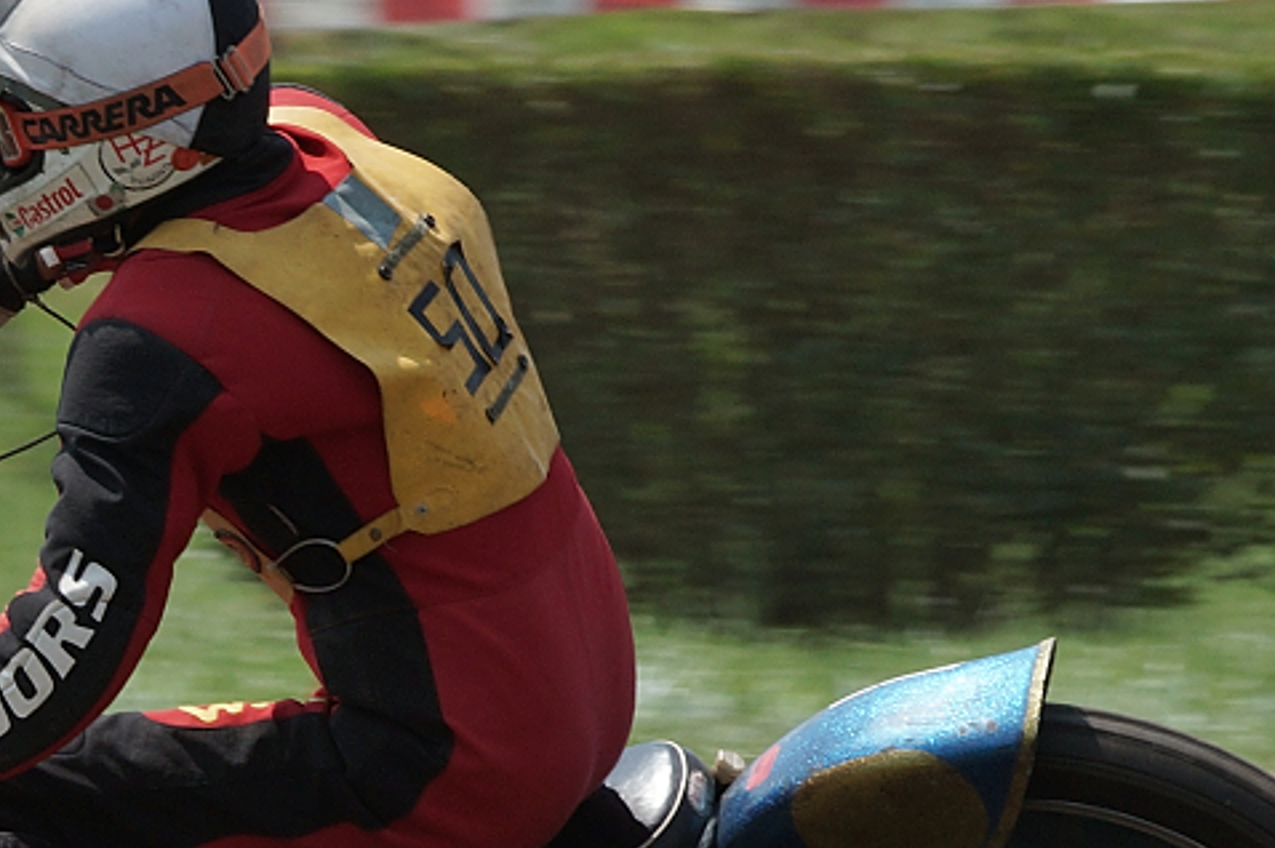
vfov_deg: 1.5
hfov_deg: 2.2
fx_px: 33338
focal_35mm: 942
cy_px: 749
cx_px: 163
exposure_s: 1/500
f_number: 9
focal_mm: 250
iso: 200
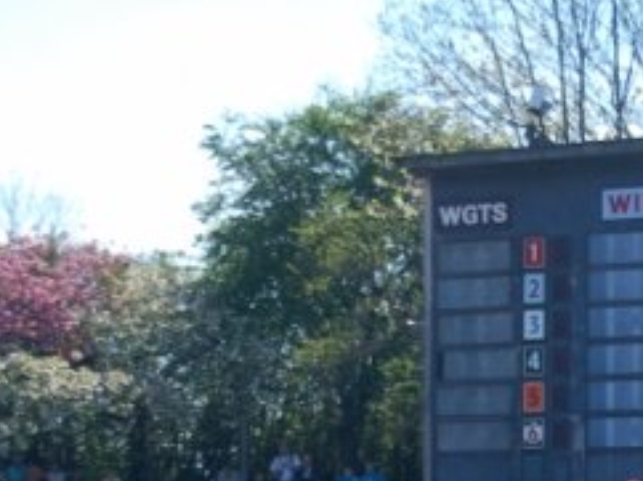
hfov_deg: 16.4
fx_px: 2195
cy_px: 524
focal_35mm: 118
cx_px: 585
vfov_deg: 12.3
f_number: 4.5
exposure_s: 1/1000
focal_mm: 31
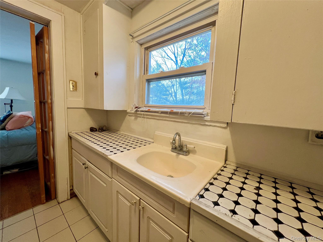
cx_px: 162
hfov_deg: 106.2
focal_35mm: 13
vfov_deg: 89.9
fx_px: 121
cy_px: 121
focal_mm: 1.57
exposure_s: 1/120
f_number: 1.8
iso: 125
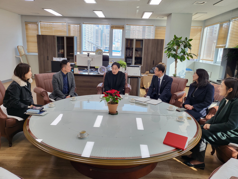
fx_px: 179
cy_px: 90
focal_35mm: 26
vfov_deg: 53.1
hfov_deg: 67.3
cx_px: 119
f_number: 1.8
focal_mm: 4.25
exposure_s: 1/120
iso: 64
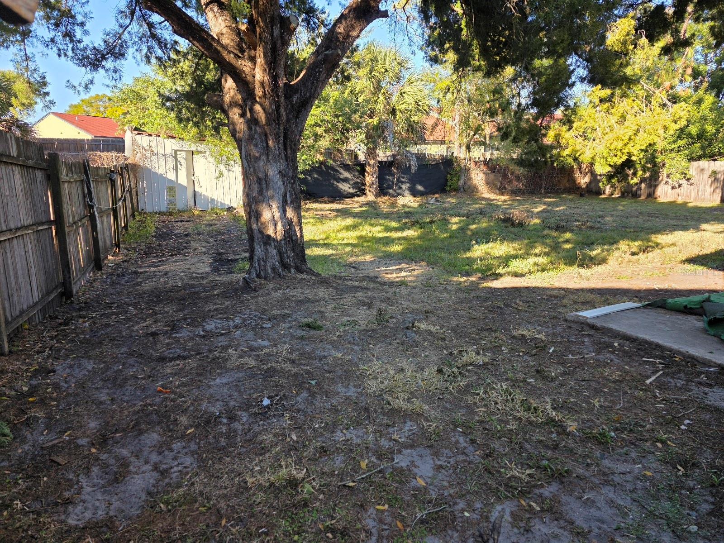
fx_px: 481
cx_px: 362
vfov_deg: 58.9
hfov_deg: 73.9
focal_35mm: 23
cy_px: 272
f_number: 1.7
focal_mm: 6.3
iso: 32
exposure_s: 1/370
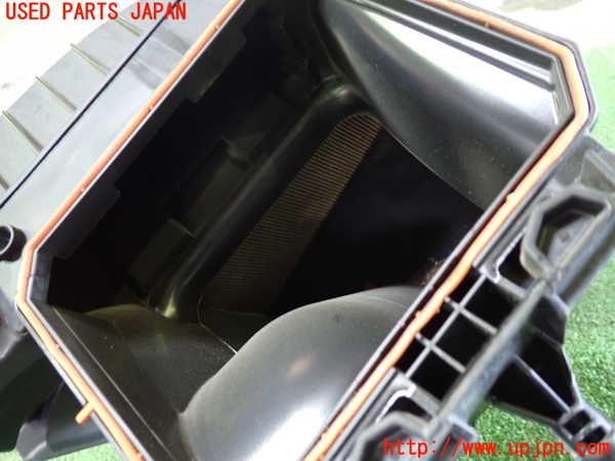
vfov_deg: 46.8
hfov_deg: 60.0
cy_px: 230
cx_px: 308
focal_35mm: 30
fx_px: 533
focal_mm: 5.4
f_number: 2.3
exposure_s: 1/20
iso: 800
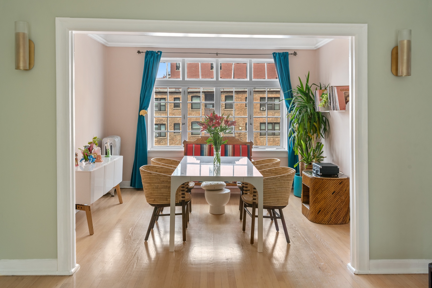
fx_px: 384
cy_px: 144
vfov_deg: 41.1
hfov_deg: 58.7
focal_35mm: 32
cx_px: 216
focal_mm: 32
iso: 500
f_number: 8
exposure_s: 1/8
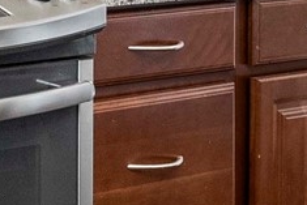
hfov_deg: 13.3
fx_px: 862
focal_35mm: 101
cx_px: -476
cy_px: -136
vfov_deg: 12.6
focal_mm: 14
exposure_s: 1/60
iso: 1250
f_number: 9
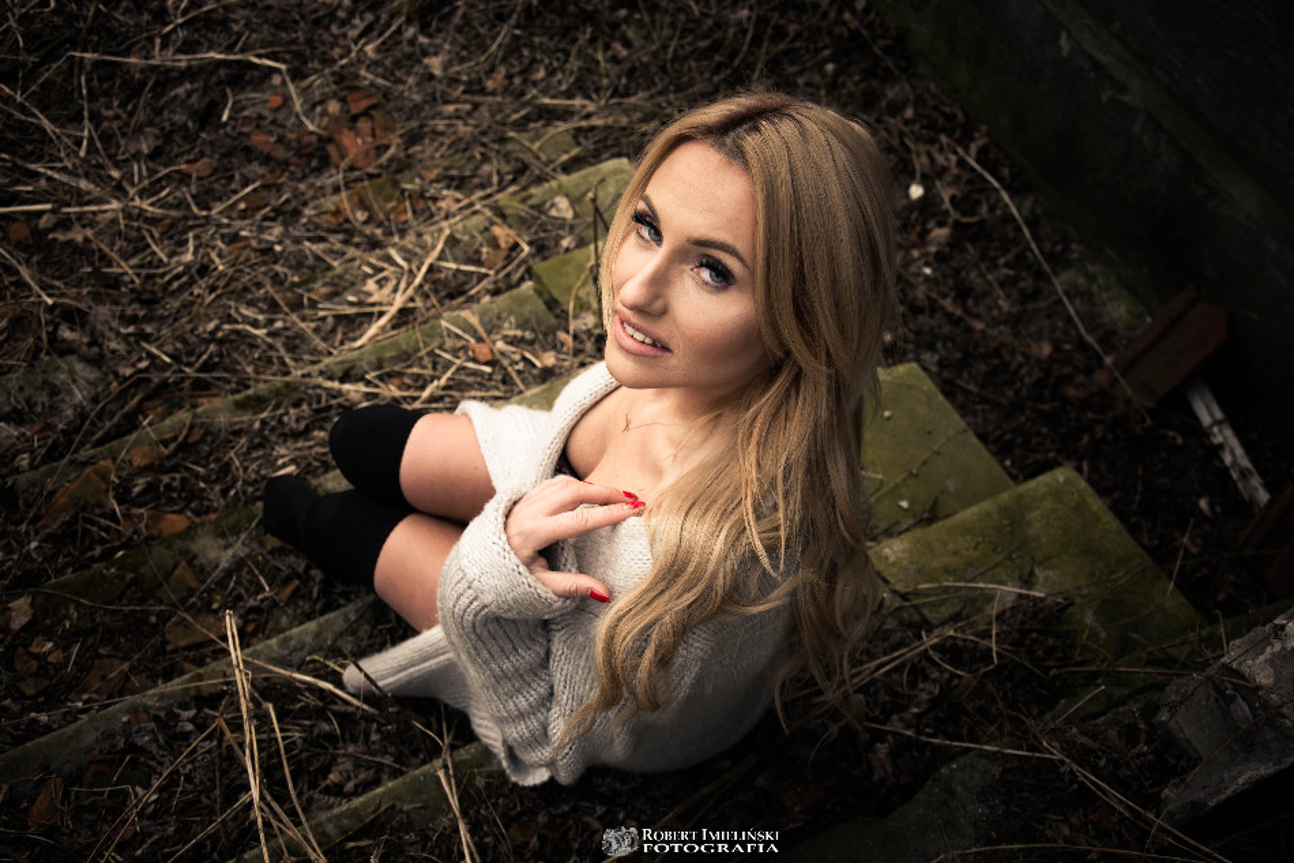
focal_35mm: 45
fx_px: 1617
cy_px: 432
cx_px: 647
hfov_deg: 43.6
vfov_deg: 29.9
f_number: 5.6
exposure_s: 1/200
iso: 250
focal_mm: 30
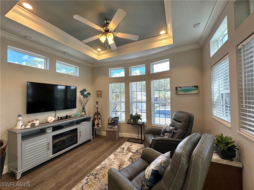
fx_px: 103
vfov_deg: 85.7
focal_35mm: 14
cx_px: 127
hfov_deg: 102.1
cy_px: 95
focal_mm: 2.22
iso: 80
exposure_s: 1/120
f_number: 2.2
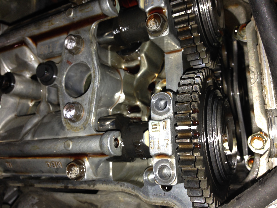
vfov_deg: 42.9
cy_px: 104
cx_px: 138
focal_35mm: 33
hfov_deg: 55.4
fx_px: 264
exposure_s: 1/37
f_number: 2.4
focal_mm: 4.12
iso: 50
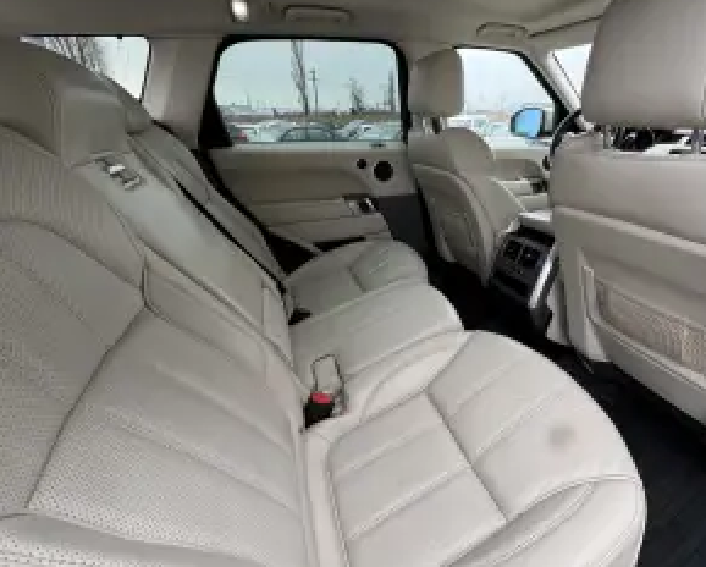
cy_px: 254
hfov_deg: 87.9
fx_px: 356
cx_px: 437
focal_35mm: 17
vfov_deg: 76.9
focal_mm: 2.22
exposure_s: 1/99
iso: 125
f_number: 2.2
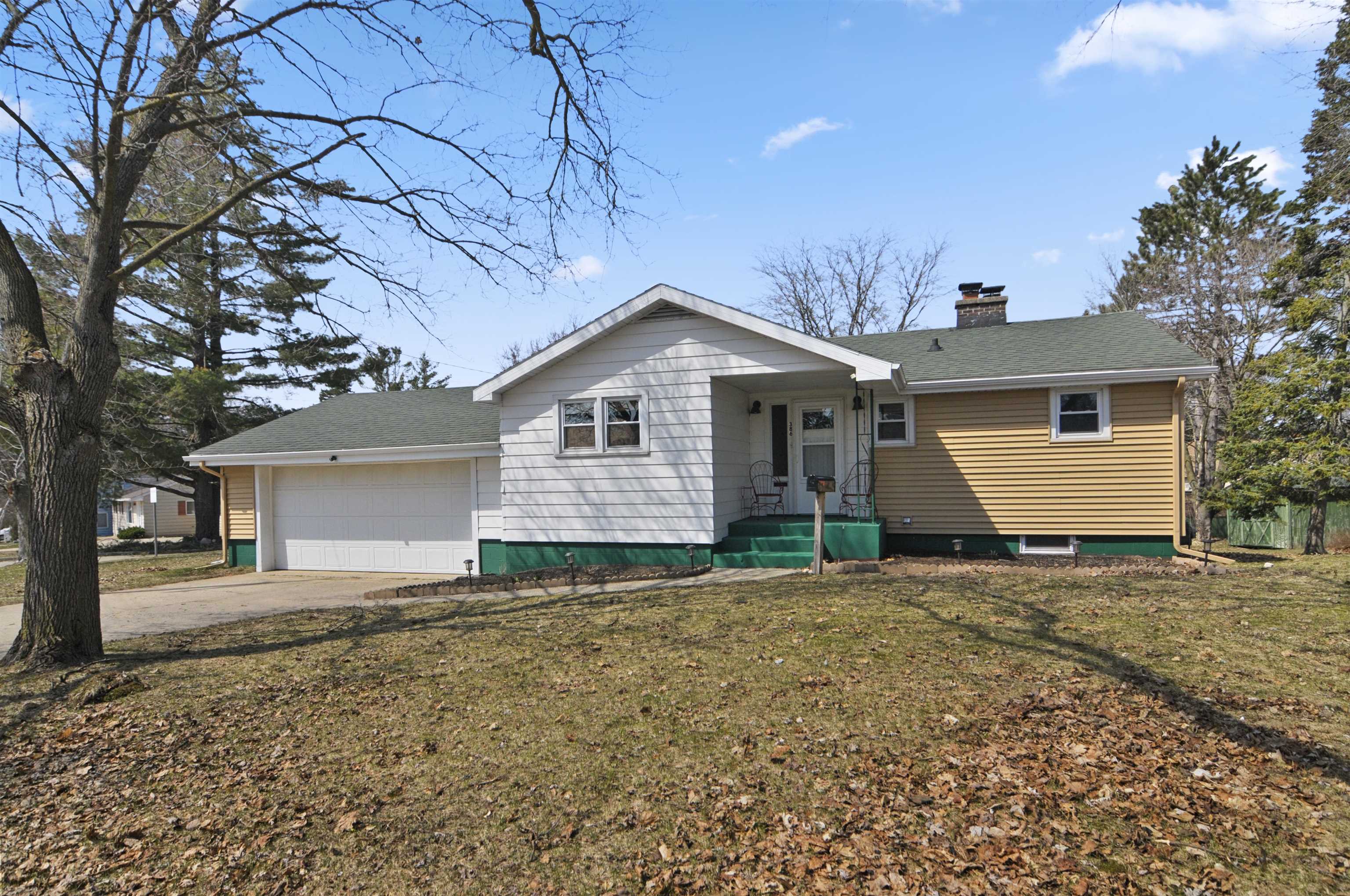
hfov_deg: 85.5
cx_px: 675
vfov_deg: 63.1
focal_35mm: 20
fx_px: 730
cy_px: 448
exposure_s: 1/2500
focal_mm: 13
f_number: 6.3
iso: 400
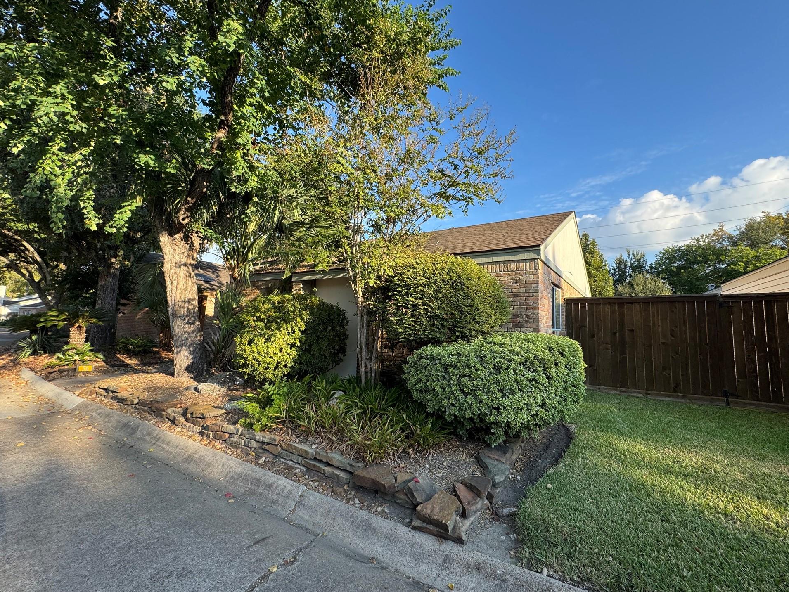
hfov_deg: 98.1
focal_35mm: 15
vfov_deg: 81.7
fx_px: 342
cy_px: 284
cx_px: 409
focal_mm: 2.22
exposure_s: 1/515
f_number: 2.2
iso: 40
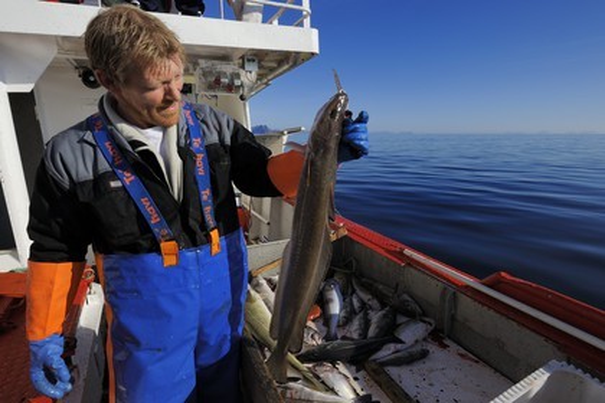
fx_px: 302
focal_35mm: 18
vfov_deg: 67.4
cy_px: 202
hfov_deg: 90.0
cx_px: 302
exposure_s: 1/200
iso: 200
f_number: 16
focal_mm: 18
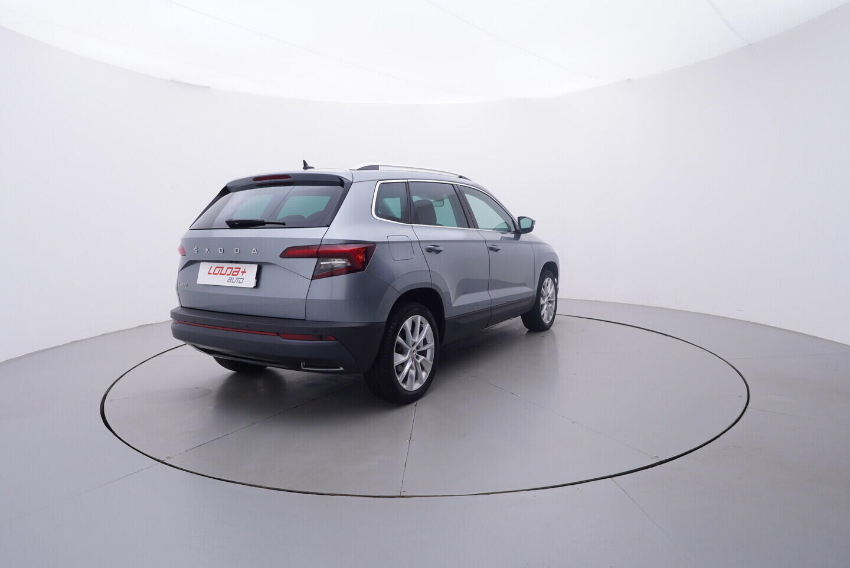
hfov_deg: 77.3
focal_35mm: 22
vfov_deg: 56.2
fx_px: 532
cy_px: 284
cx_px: 425
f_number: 5
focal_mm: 15
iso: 200
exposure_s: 1/80
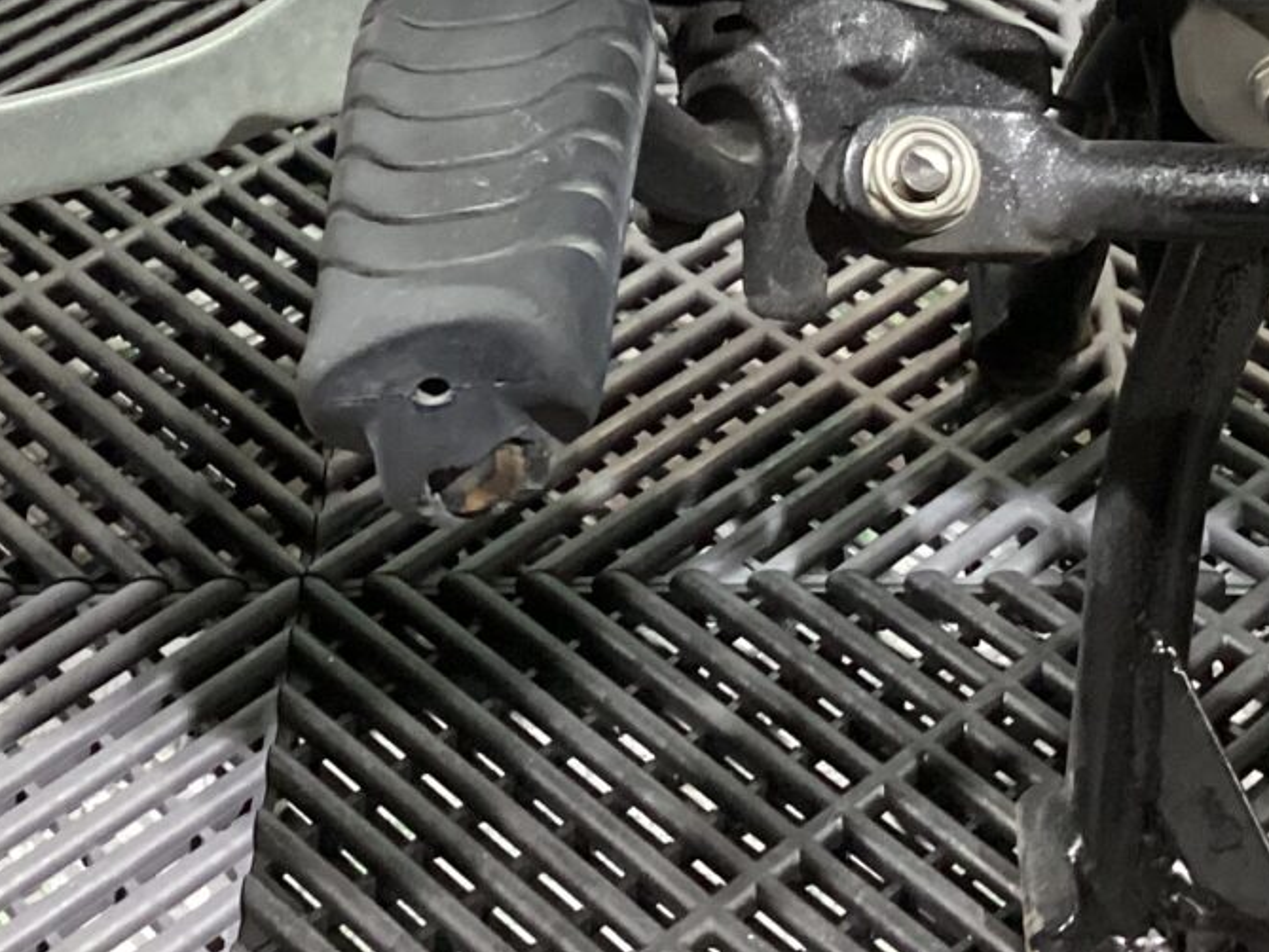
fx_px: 3263
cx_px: 596
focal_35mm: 89
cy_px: -248
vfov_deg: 15.8
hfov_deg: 22.0
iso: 400
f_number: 2.4
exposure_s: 1/30
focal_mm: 3.3
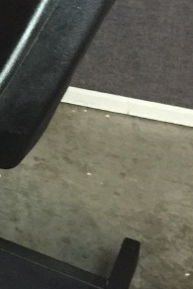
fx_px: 1060
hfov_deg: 9.3
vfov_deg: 14.6
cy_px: -125
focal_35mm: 132
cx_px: -276
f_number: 2.2
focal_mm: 4.15
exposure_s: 1/15
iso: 80
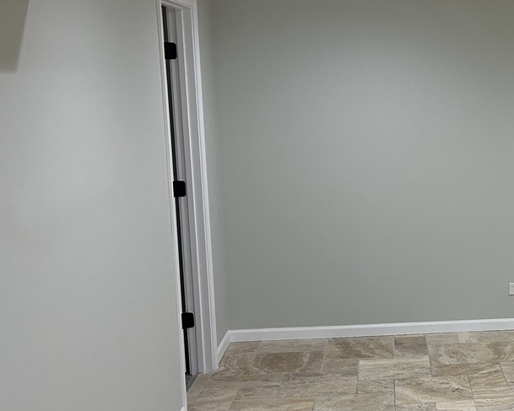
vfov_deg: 25.4
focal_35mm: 60
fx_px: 913
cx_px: 573
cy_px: 235
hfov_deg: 28.4
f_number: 1.5
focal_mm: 5.7
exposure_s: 1/120
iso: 100
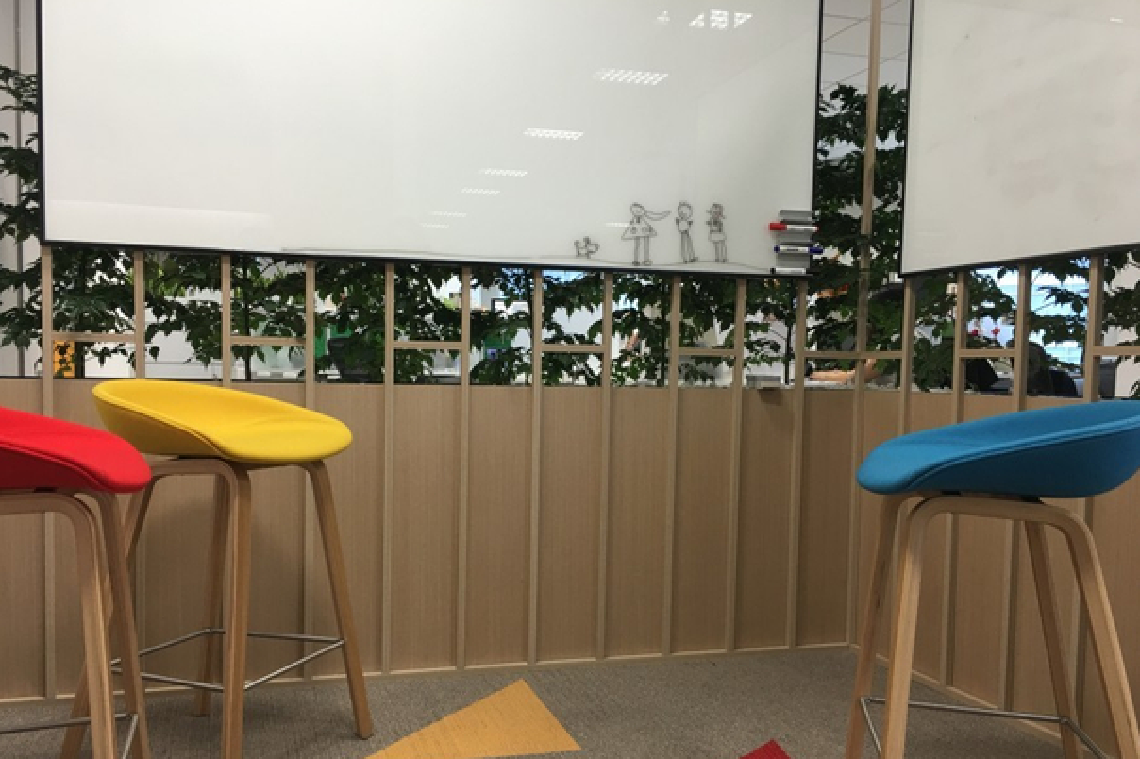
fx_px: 1013
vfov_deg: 40.9
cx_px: 538
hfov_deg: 58.7
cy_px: 448
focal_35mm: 32
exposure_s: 1/17
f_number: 2.2
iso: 32
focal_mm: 4.15
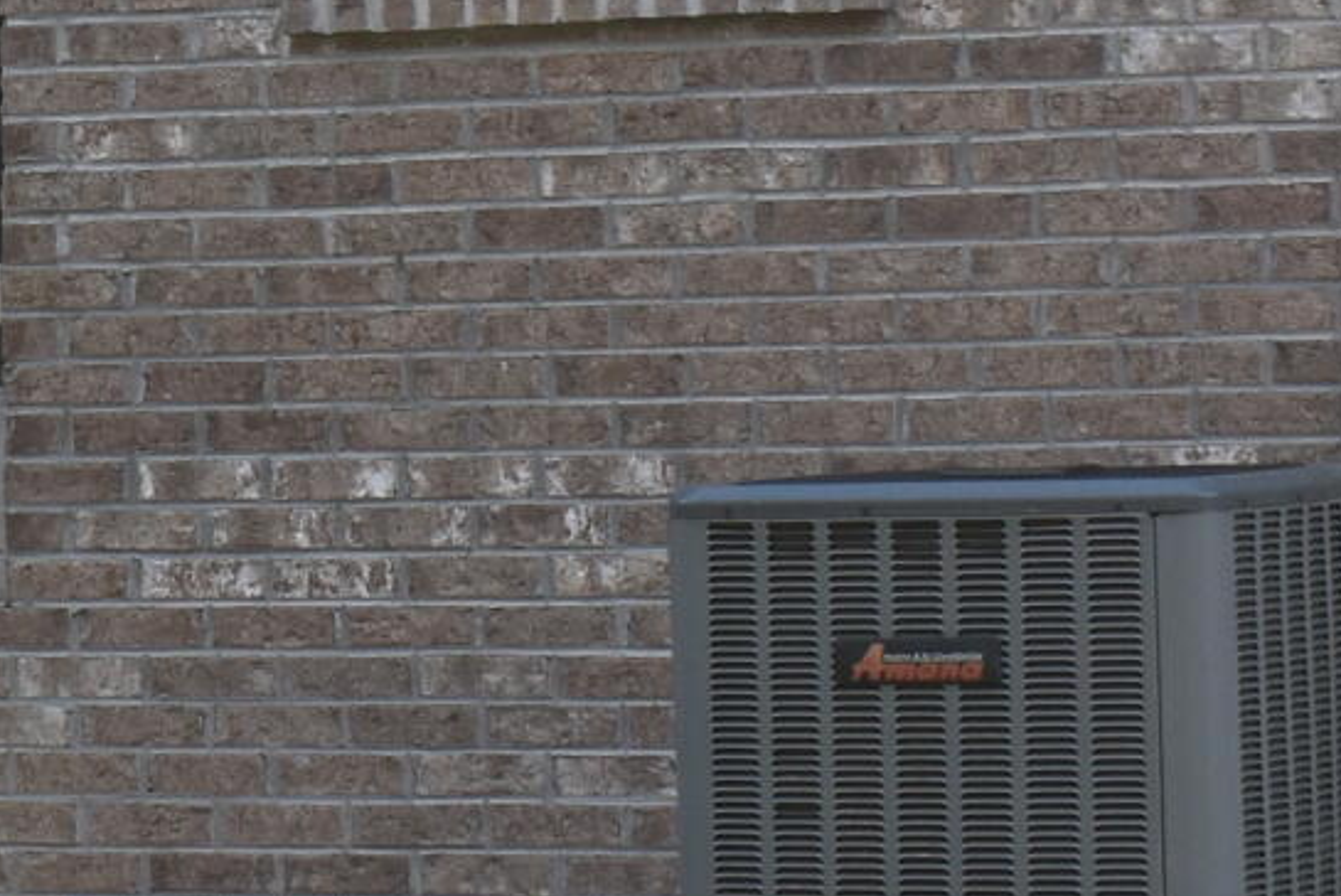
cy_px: 86
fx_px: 7379
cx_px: 125
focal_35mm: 198
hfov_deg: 10.3
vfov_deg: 6.9
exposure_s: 1/250
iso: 320
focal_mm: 24
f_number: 5.6
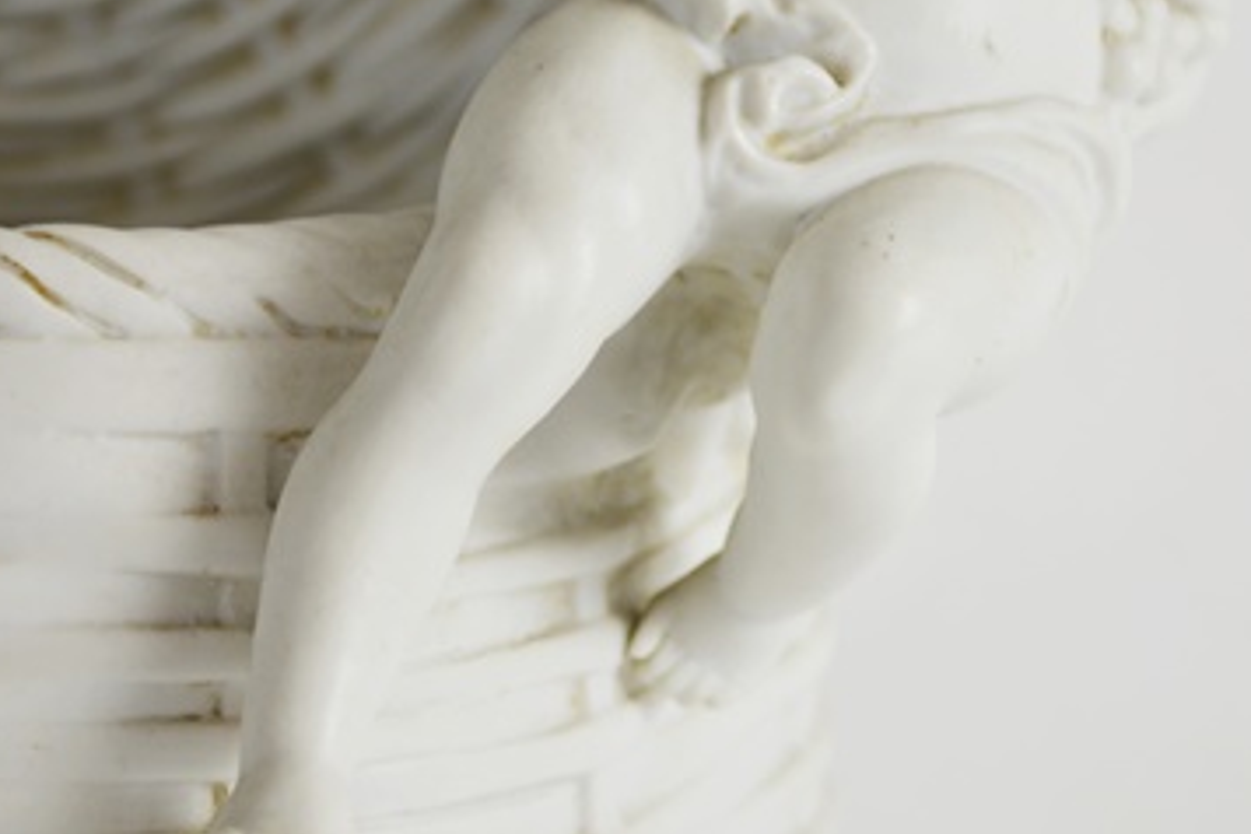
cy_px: 329
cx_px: 557
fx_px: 4031
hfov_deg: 17.6
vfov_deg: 11.8
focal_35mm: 116
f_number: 5.6
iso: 280
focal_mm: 46
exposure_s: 1/125
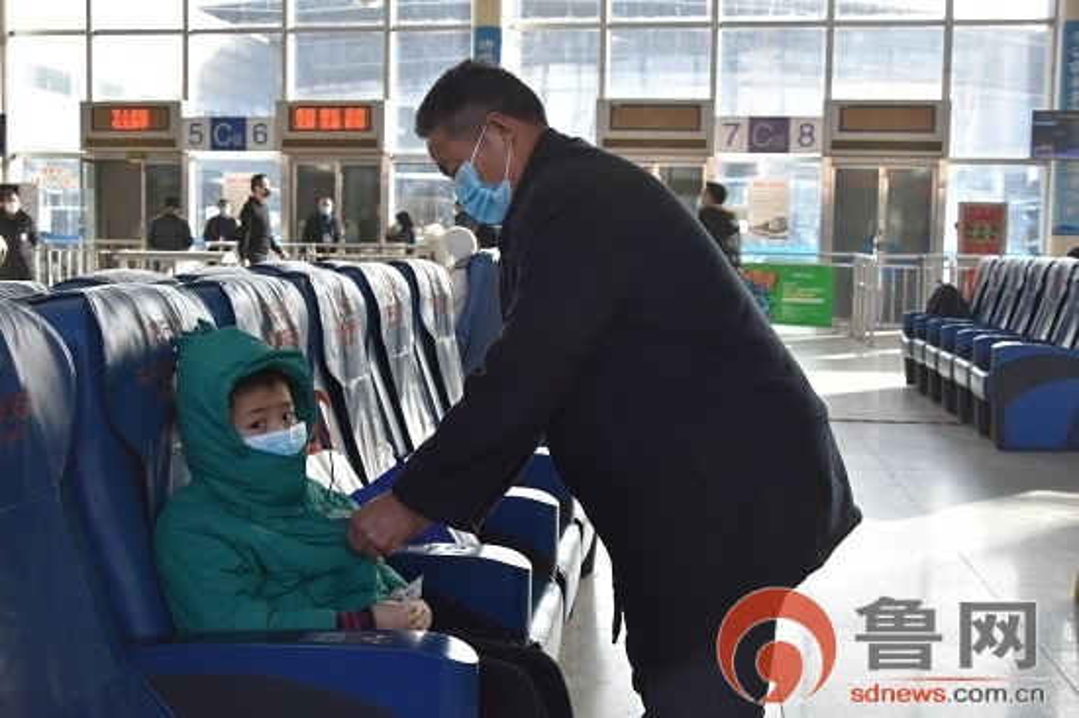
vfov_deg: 29.8
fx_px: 1348
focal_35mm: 45
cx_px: 540
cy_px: 359
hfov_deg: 43.6
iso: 800
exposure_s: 1/200
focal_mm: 30
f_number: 7.1
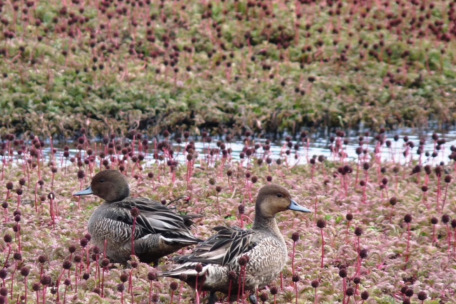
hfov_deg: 2.8
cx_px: 200
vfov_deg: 1.9
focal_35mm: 742
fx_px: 9398
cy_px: 189
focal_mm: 86.4
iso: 100
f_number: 5
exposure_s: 1/200
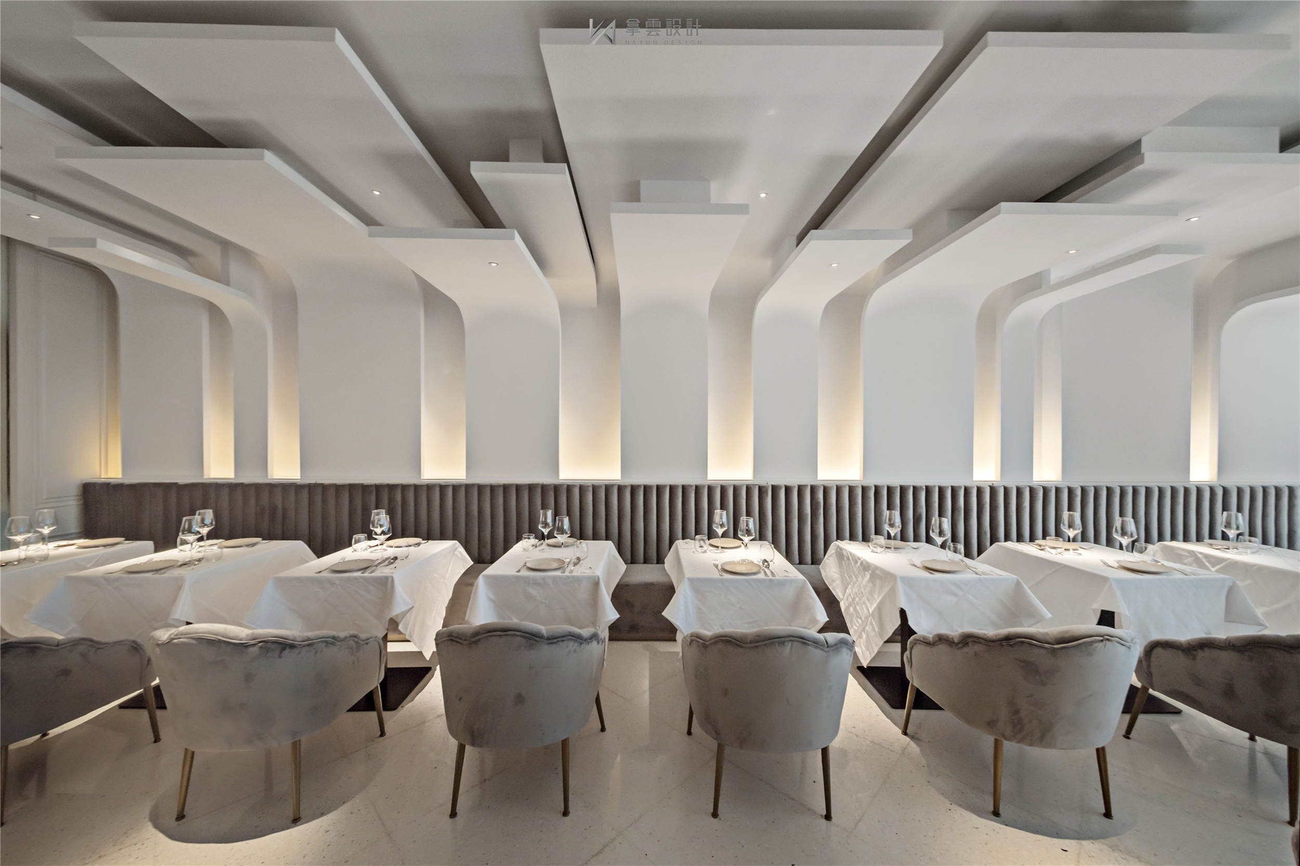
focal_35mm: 12
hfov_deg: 112.6
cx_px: 650
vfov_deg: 90.0
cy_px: 433
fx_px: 433
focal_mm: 12
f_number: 11
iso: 400
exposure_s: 1/15
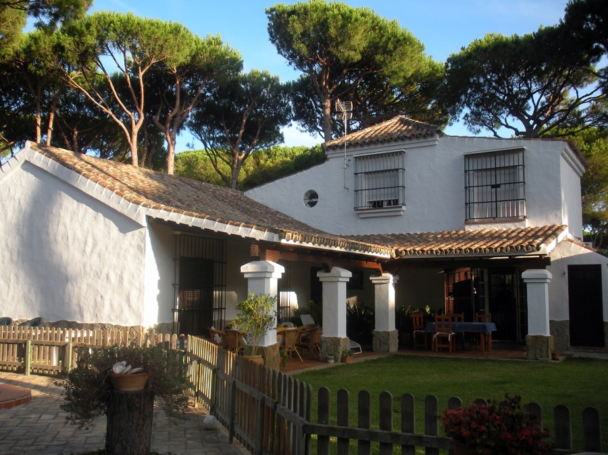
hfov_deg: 52.7
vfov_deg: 40.7
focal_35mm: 35
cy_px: 228
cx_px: 304
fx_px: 614
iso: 64
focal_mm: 6.3
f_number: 3.5
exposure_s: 1/182
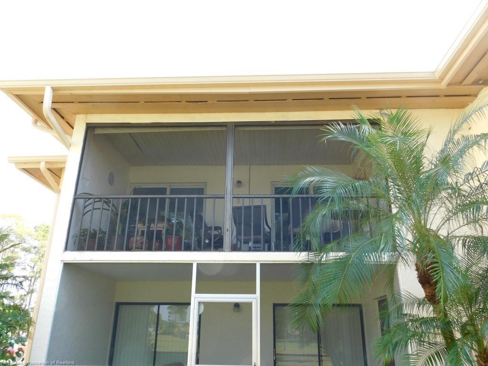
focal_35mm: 28
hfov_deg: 63.4
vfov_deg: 49.7
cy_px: 183
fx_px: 395
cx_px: 244
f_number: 3.2
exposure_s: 1/160
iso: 125
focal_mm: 4.9
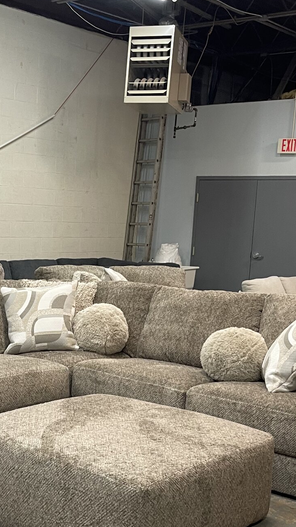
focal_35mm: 54
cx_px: 57
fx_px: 754
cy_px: 360
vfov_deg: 38.0
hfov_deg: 21.9
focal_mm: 5.1
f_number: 1.6
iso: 125
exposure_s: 1/60
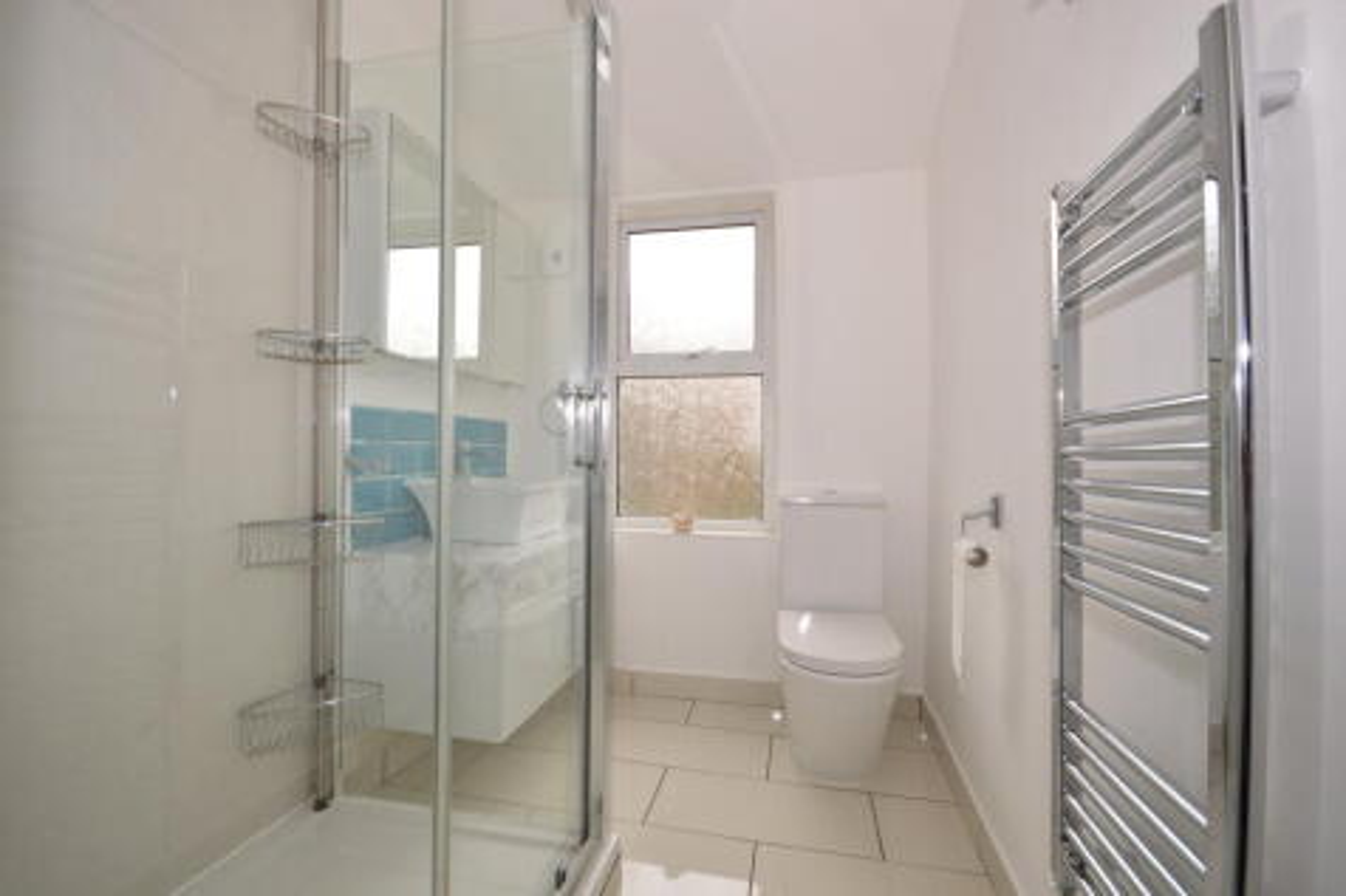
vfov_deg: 77.3
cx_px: 673
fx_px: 561
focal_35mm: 15
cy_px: 448
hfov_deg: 100.4
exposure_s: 1/125
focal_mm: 10
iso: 280
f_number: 5.6
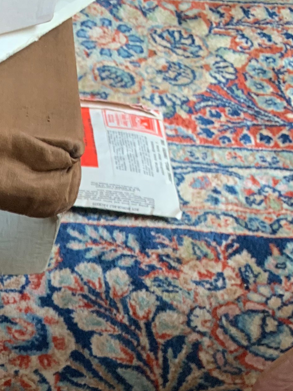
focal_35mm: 85
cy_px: 565
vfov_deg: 20.2
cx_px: -147
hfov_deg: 15.9
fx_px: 959
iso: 100
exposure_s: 1/84
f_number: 1.8
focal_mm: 4.25
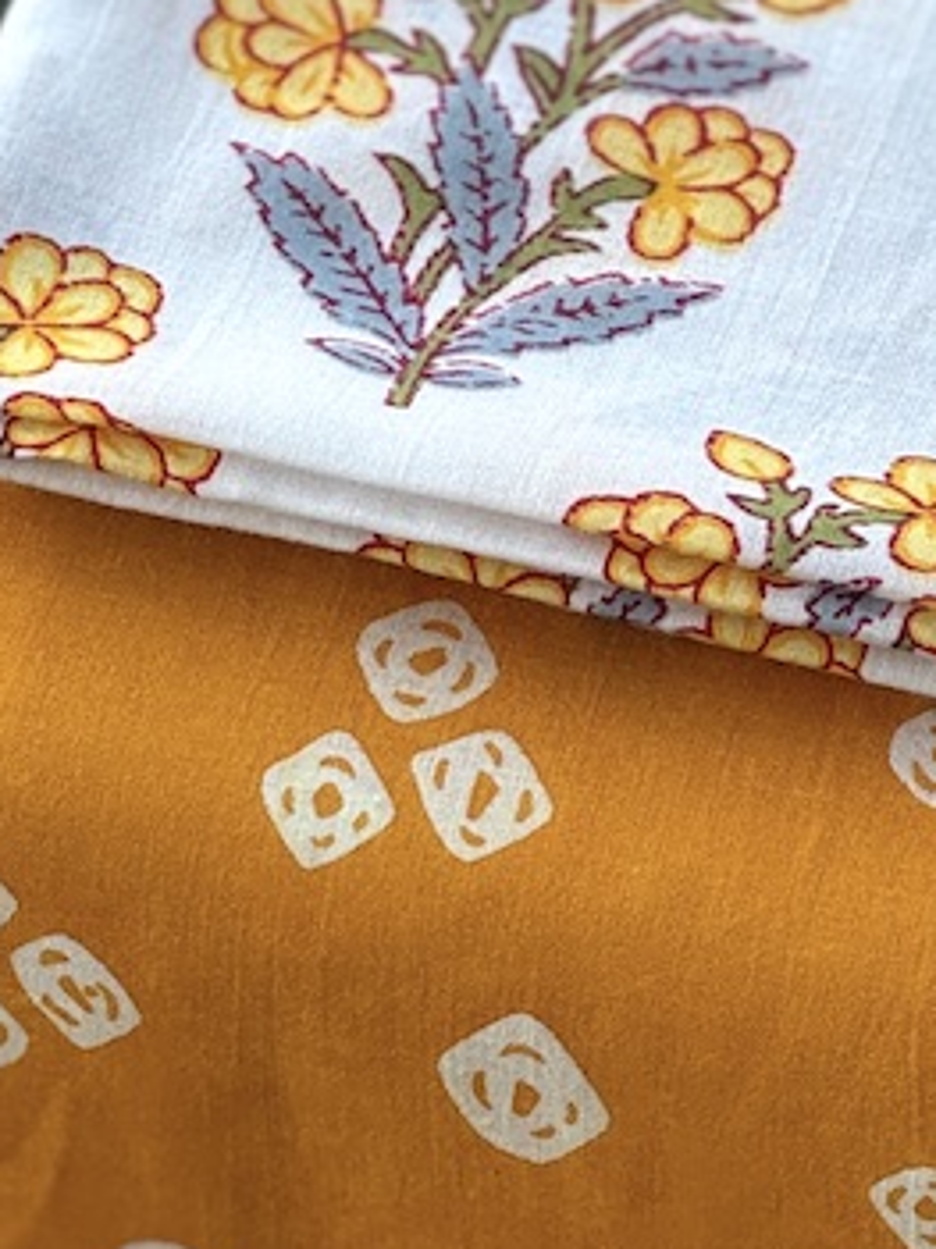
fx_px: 9019
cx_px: 920
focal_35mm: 250
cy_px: 18
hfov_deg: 5.9
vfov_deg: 7.9
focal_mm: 9
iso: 25
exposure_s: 1/112
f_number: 2.8
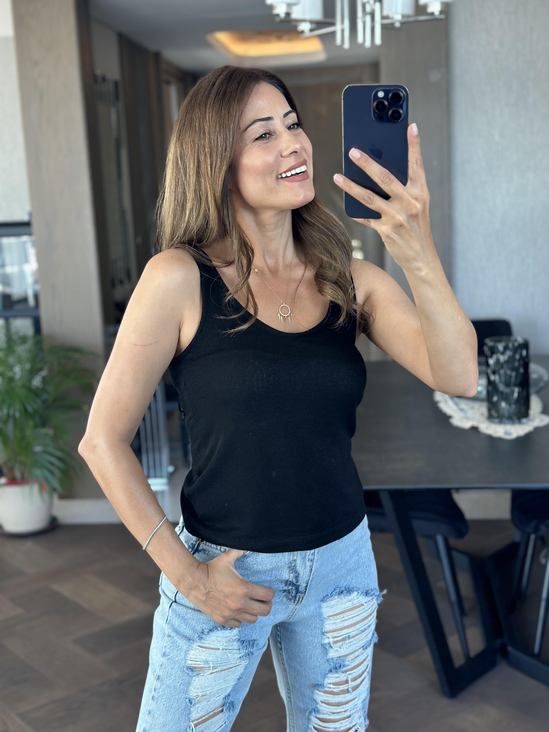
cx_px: 274
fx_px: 1015
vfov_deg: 39.7
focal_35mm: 48
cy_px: 366
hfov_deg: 30.3
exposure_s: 1/81
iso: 125
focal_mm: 6.86
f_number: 1.78
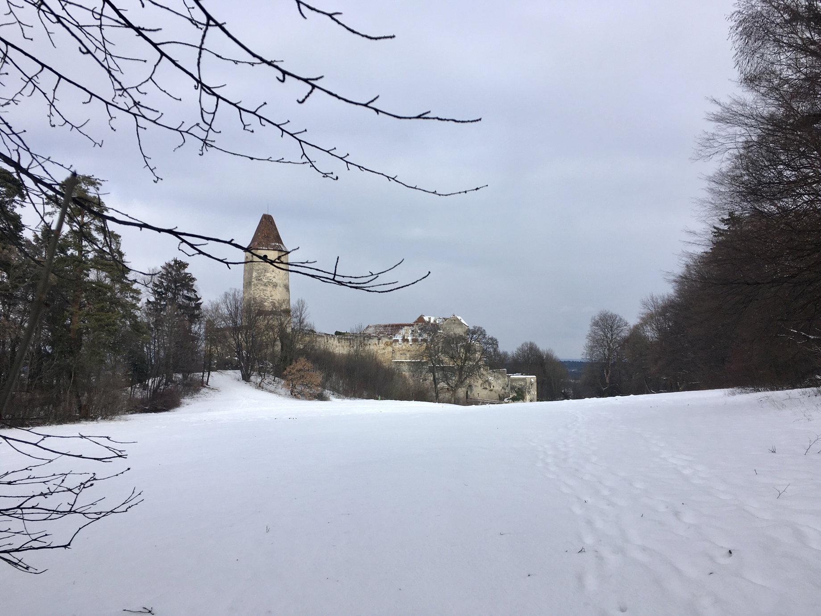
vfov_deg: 48.2
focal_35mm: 29
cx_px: 410
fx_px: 688
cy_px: 308
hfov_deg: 61.7
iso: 25
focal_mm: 4.15
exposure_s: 1/1148
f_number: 2.2
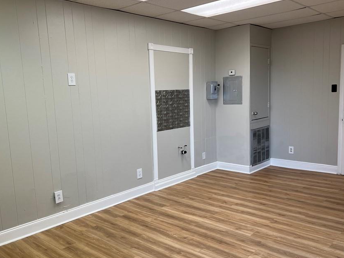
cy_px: 138
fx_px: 318
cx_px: 177
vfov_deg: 44.1
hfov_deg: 56.8
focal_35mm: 32
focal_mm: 5.7
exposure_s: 1/147
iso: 64
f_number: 1.5
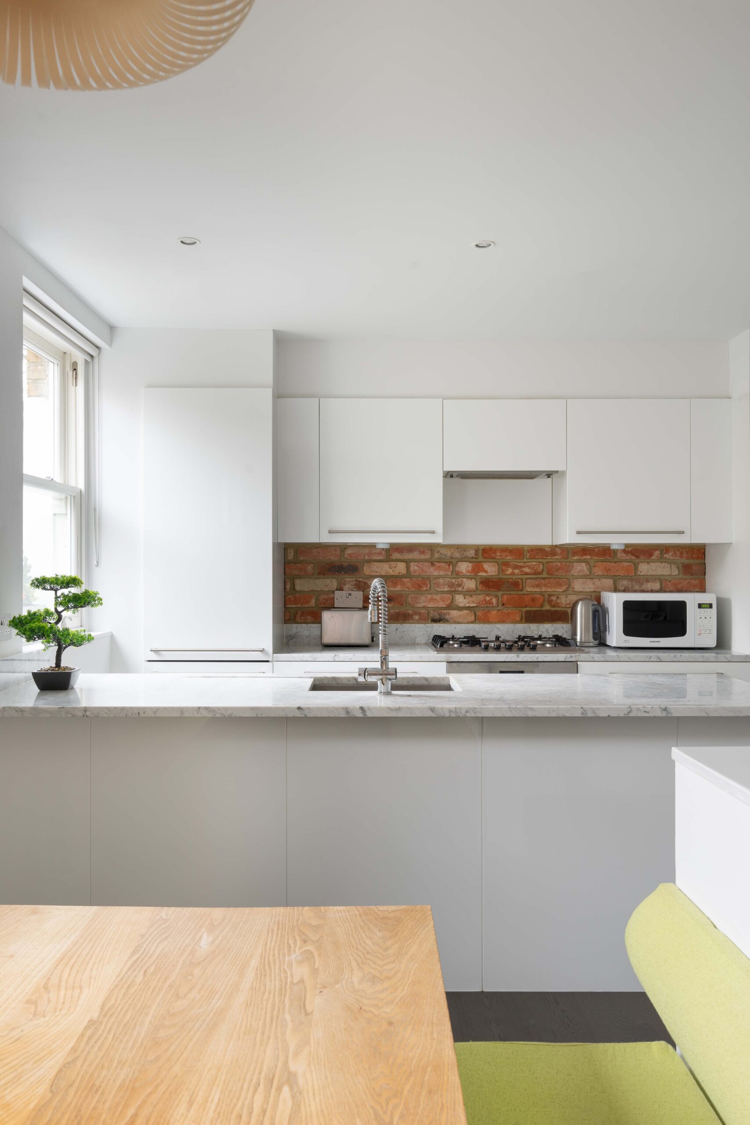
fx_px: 906
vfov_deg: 63.7
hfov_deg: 45.0
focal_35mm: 29
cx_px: 375
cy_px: 562
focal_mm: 29
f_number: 11
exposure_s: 3
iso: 160
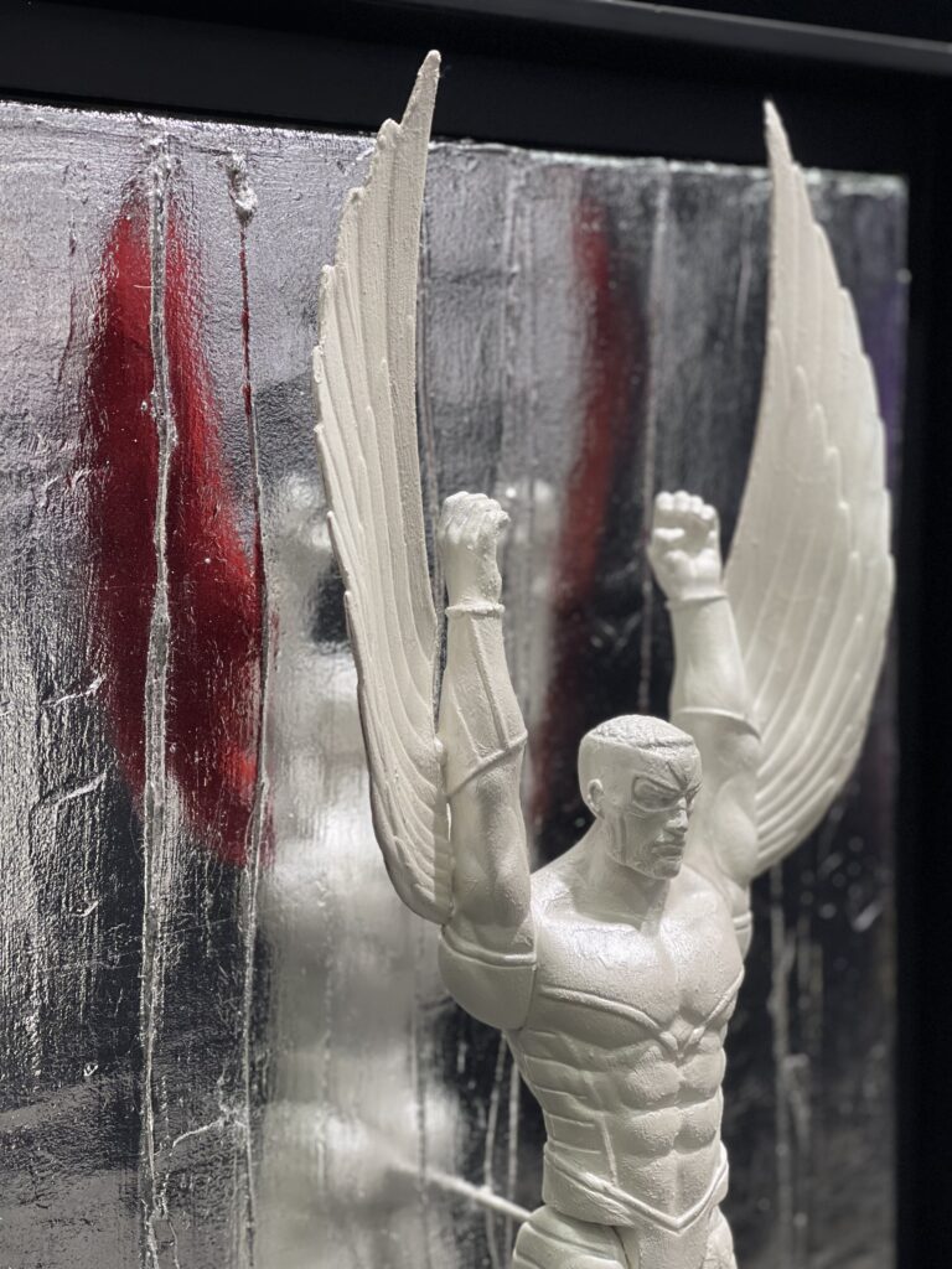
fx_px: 2347
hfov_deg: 22.9
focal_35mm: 64
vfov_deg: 30.3
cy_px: 634
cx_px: 476
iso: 160
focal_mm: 7.5
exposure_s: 1/100
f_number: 2.2
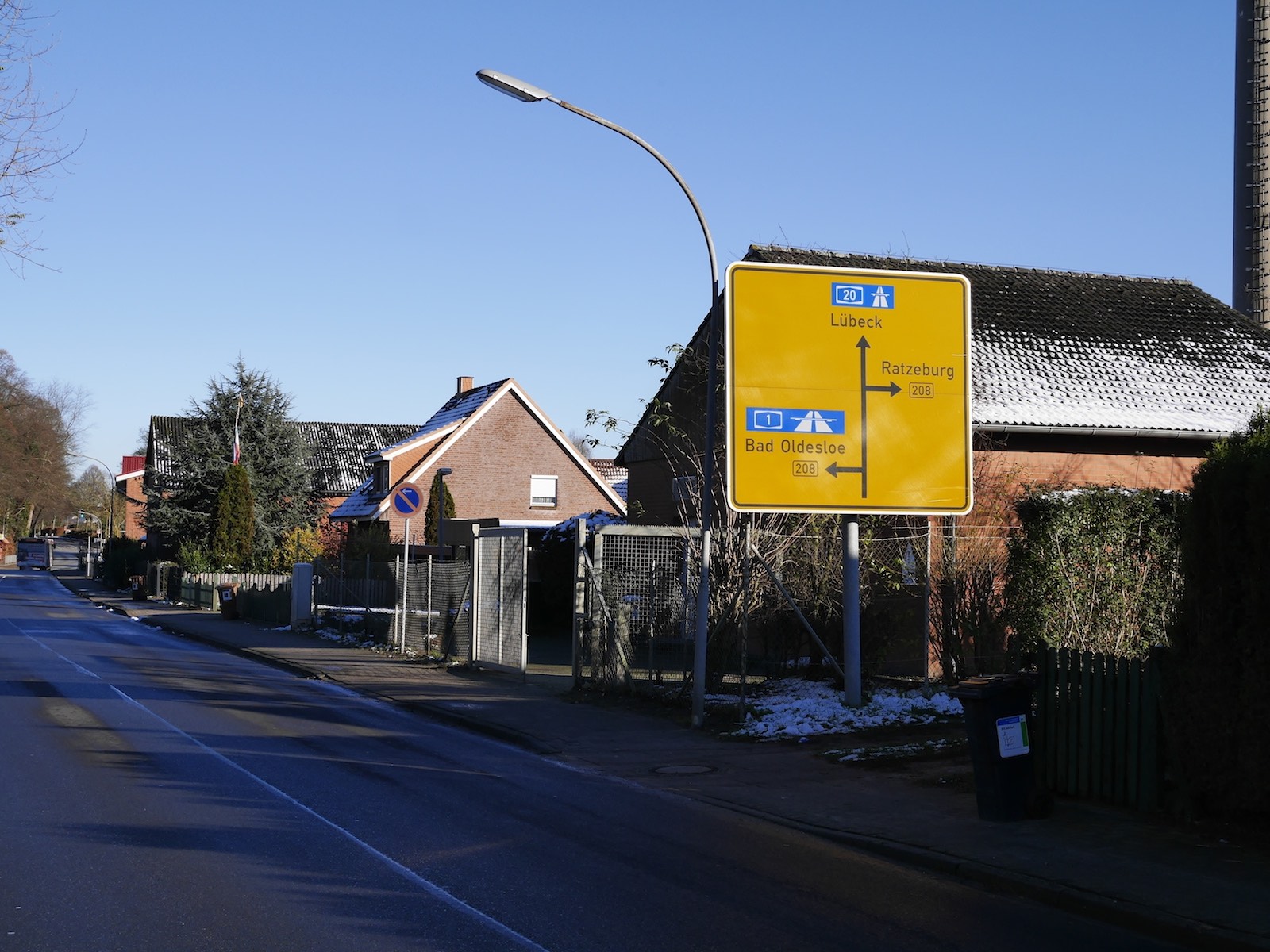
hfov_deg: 36.8
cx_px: 635
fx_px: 1908
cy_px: 476
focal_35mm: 52
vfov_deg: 28.0
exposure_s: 1/250
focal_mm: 26
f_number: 9
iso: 200
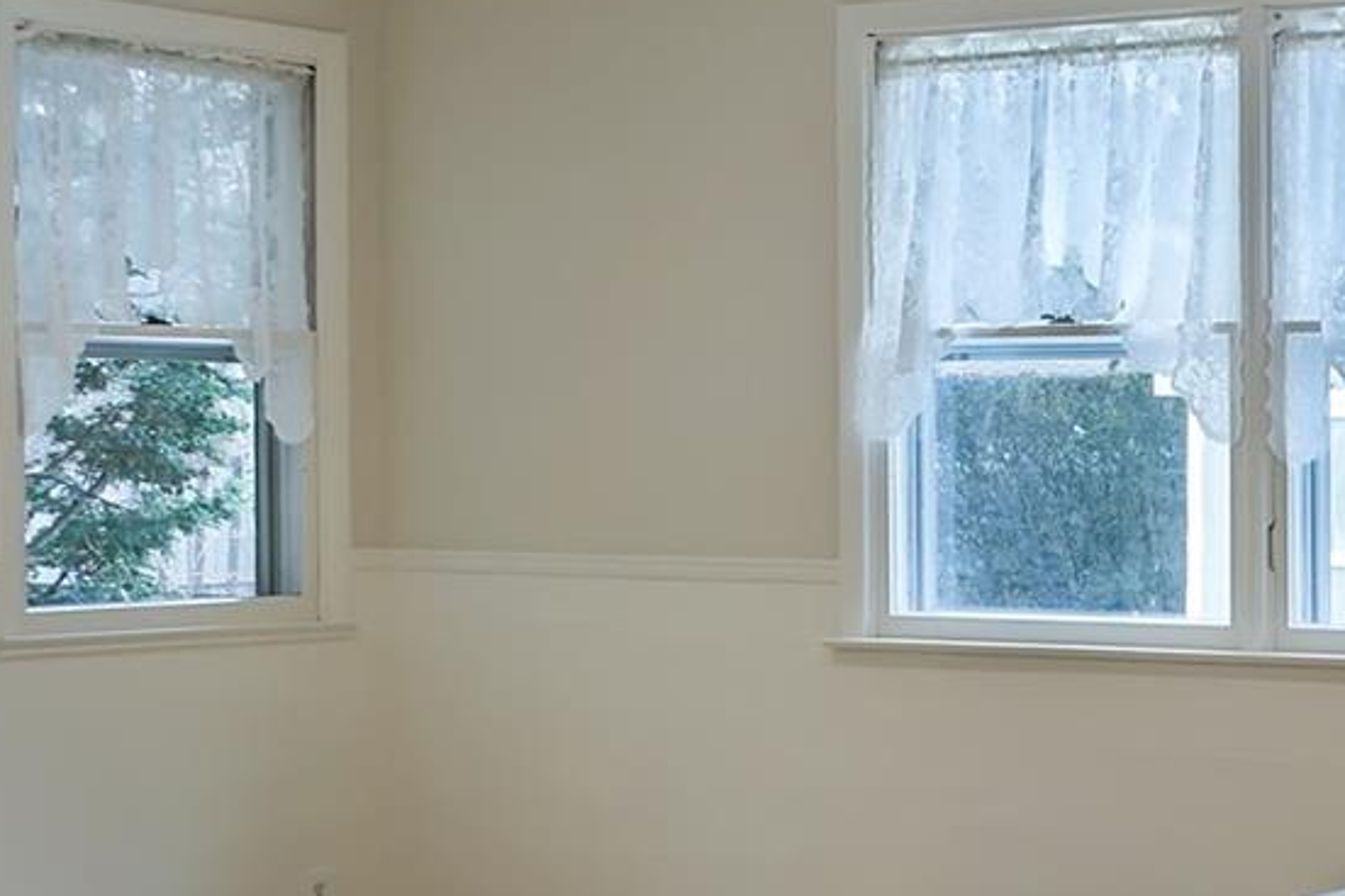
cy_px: 500
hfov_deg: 22.5
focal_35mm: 89
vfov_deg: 15.4
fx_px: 3325
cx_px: 1135
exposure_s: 1/125
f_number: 2.2
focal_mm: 8.8
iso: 125
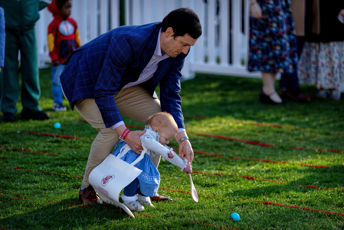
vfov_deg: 9.2
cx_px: 172
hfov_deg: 13.8
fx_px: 1424
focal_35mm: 149
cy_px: 115
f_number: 2.8
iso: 80
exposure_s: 1/800
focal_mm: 149
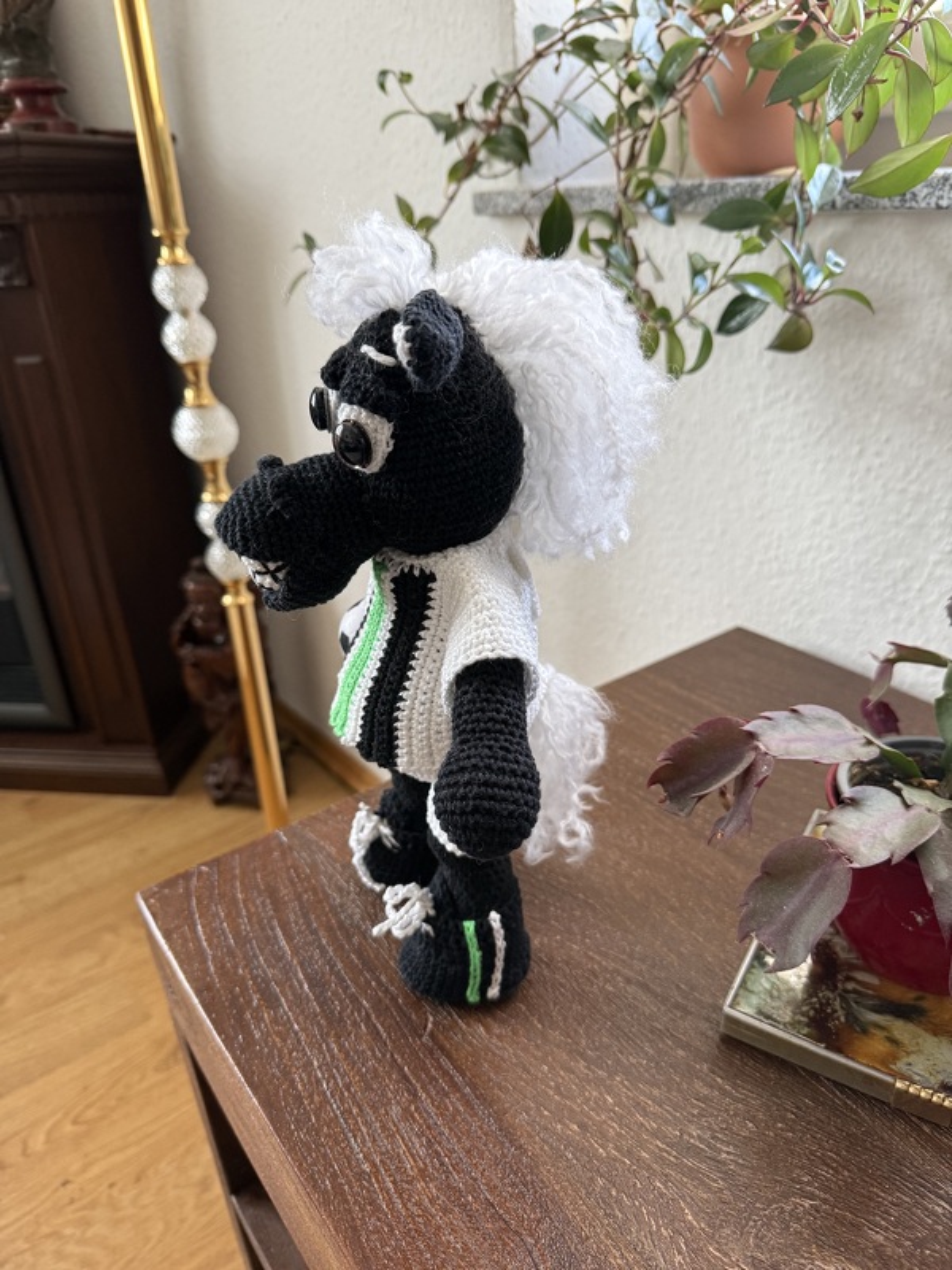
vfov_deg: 71.6
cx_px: 476
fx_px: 880
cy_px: 635
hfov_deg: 56.8
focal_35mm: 24
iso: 250
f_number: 1.78
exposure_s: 1/60
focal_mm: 6.76
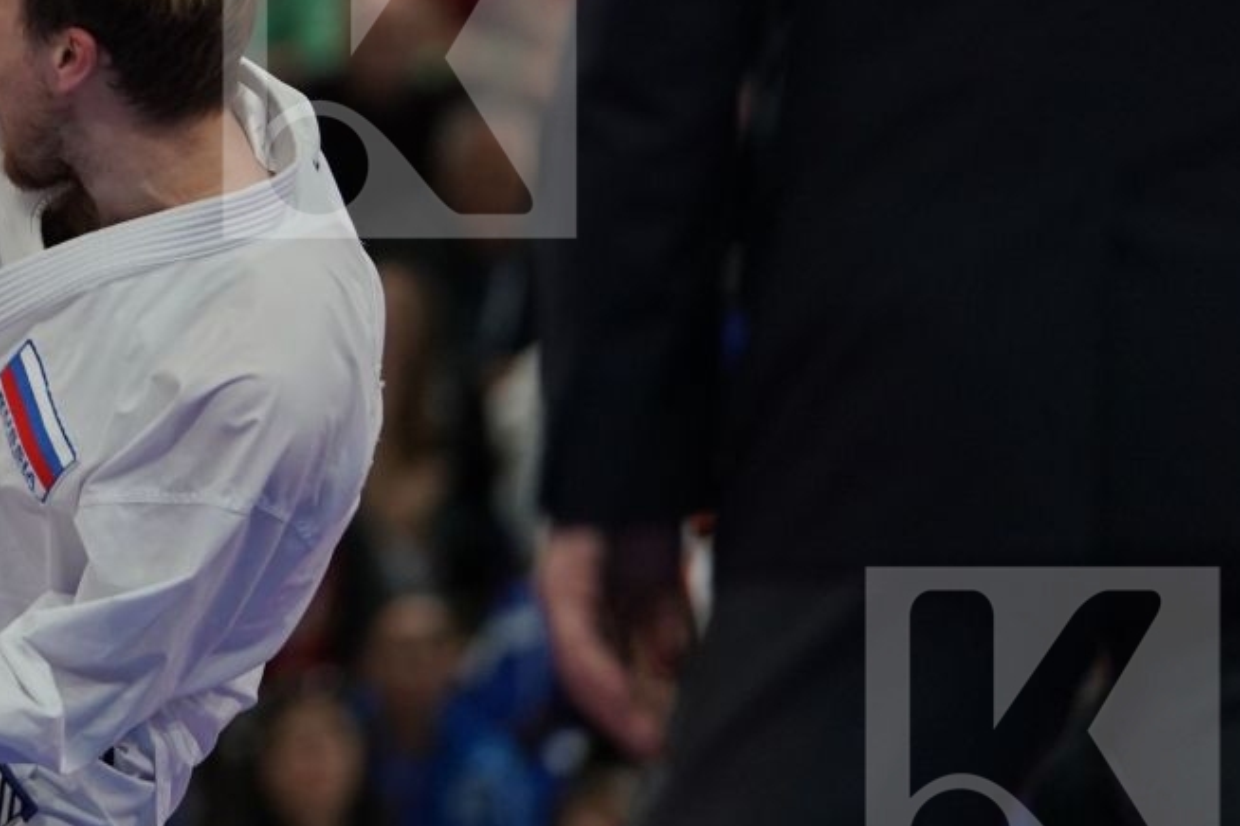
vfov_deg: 2.8
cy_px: 66
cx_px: -243
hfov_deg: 4.2
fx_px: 16980
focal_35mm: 493
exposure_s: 1/1000
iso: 1000
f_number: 2.8
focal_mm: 179
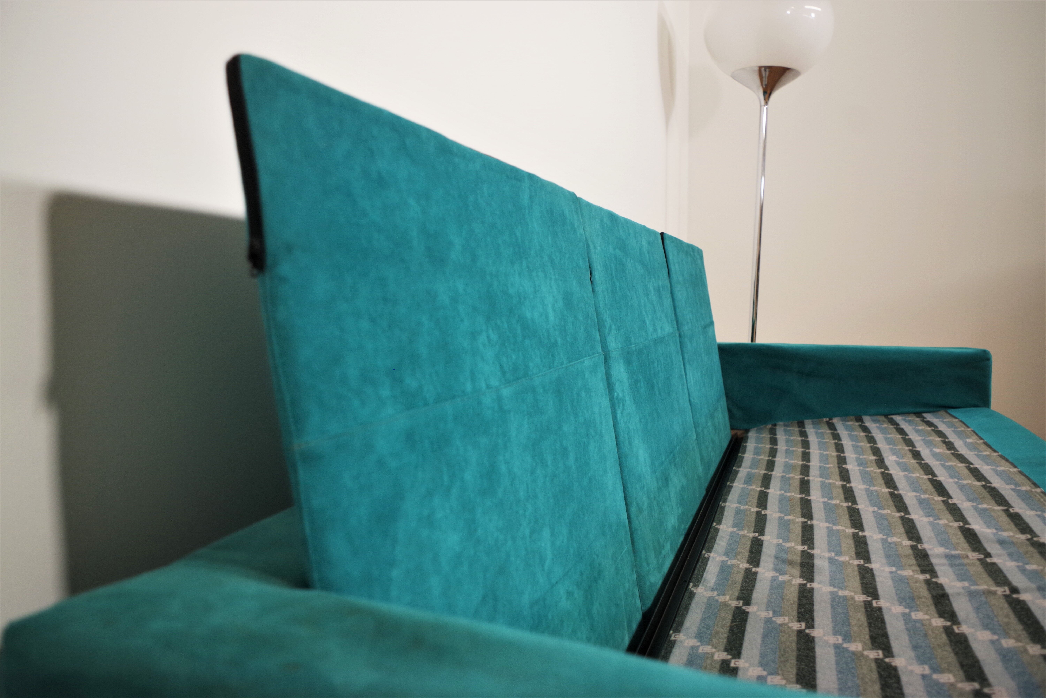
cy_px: 349
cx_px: 523
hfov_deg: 67.4
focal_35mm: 27
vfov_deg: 47.9
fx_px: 784
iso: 400
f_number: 3.5
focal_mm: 18
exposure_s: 1/50
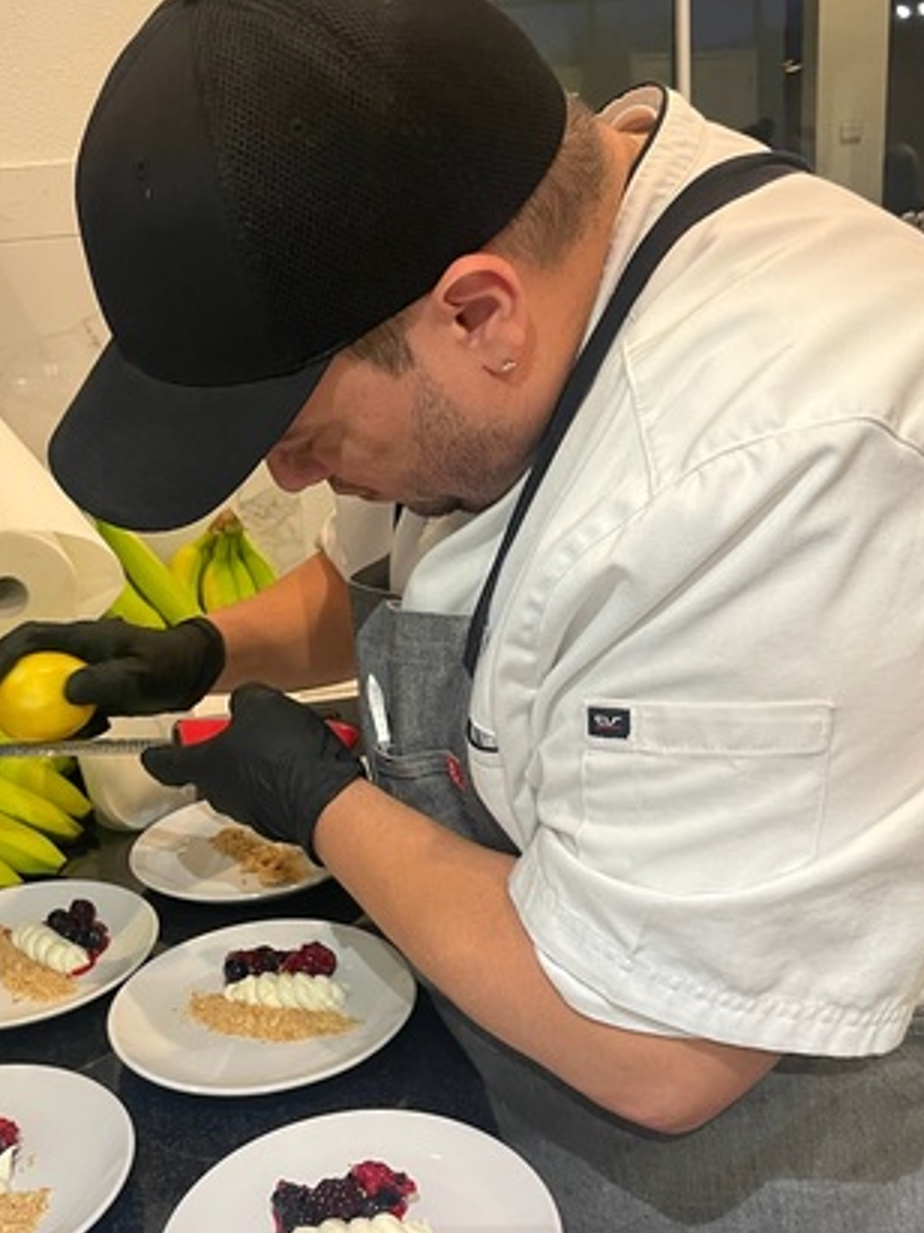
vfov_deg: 48.9
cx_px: 396
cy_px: 696
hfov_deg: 37.6
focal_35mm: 38
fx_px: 1353
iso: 160
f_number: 1.6
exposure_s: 1/60
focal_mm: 4.2
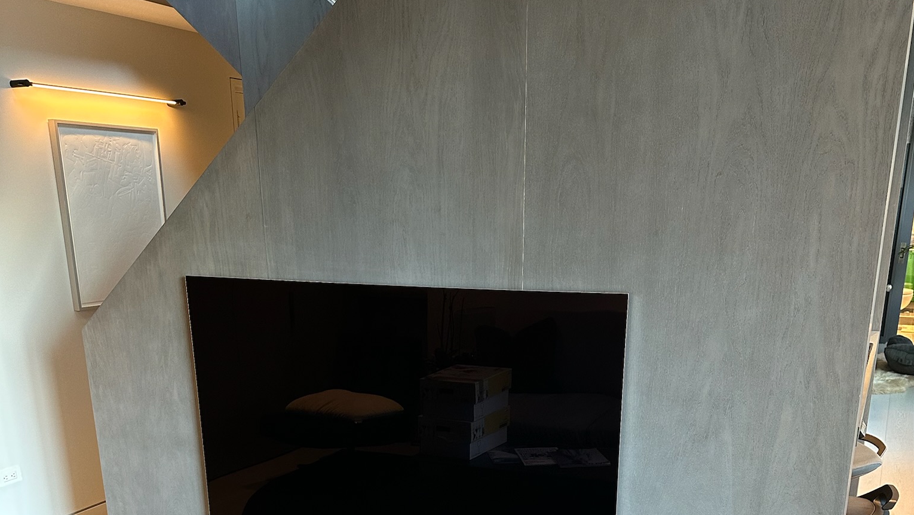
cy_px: 476
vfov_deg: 31.9
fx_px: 848
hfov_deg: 56.6
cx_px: 457
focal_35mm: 35
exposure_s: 1/55
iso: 200
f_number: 1.78
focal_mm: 6.86
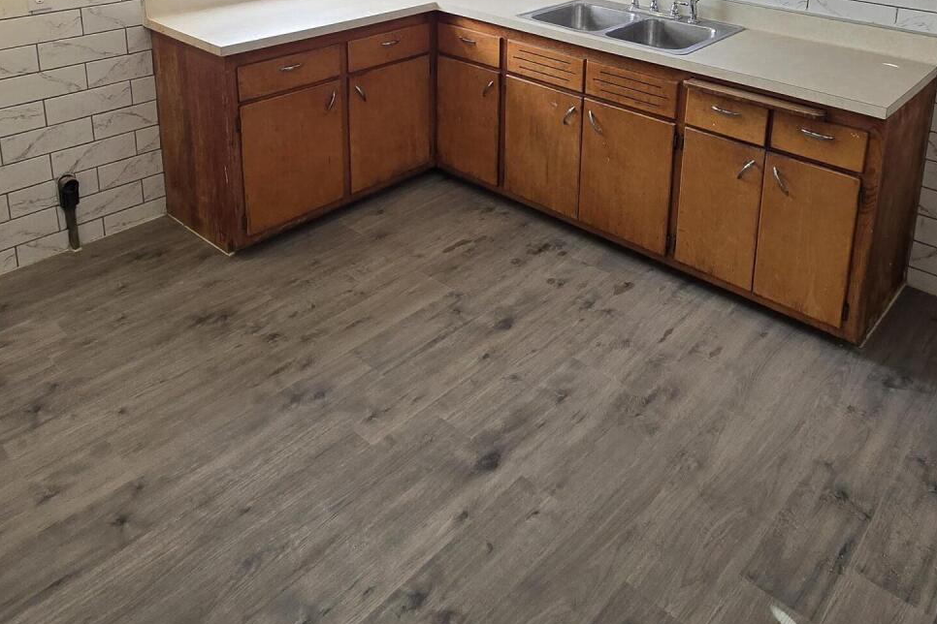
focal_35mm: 28
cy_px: 24
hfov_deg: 65.4
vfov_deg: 41.4
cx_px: 507
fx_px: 729
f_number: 2.2
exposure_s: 1/60
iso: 50
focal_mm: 2.2
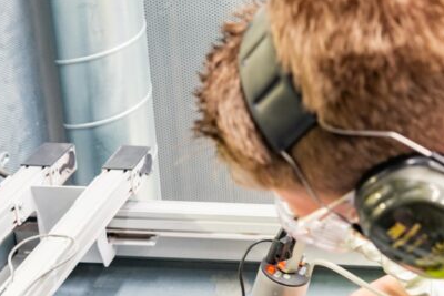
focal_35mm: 73
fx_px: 901
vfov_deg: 18.5
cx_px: 289
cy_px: 244
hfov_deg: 27.6
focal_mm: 38
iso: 800
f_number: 5.6
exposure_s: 1/10
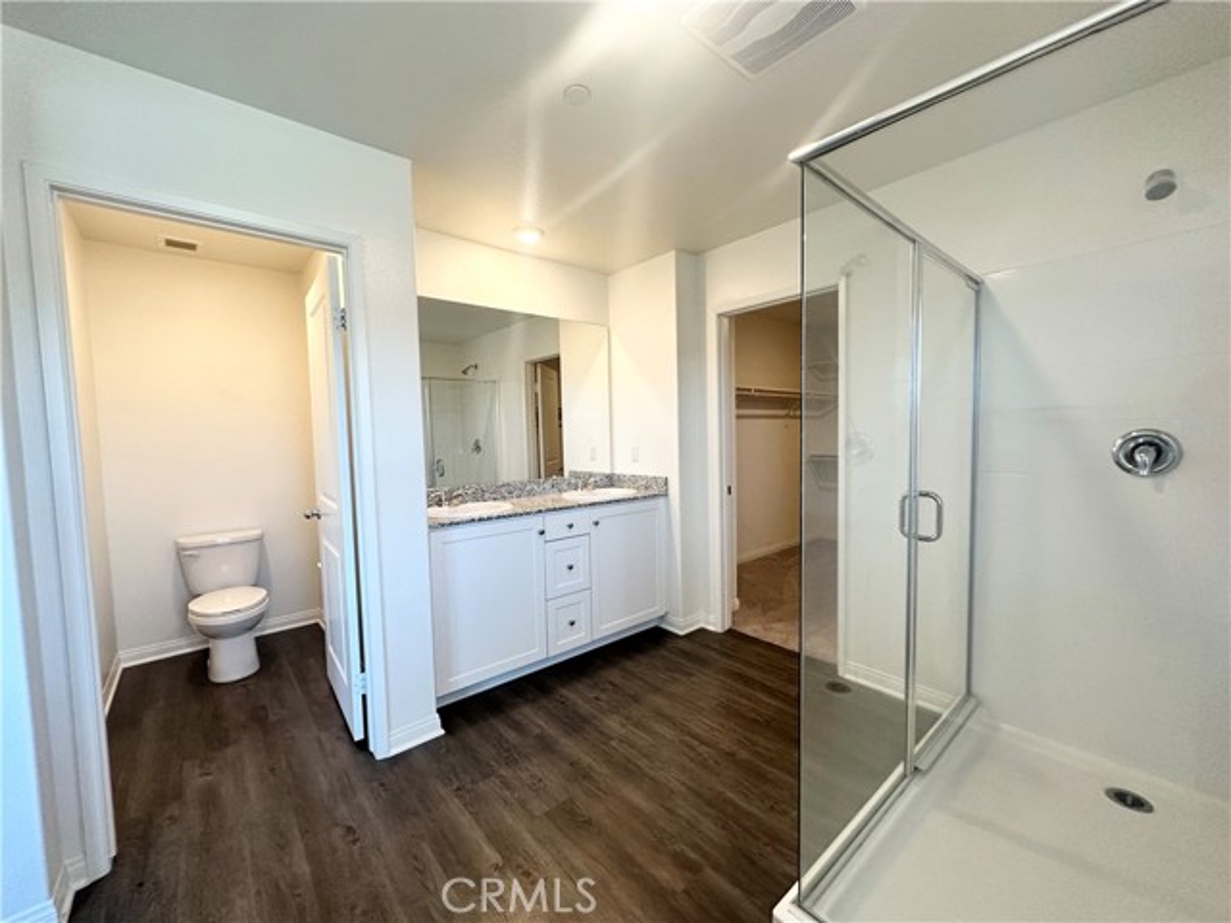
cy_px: 462
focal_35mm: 14
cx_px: 616
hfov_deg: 102.1
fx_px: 498
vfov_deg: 85.7
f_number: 2.2
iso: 200
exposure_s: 1/120
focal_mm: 2.22
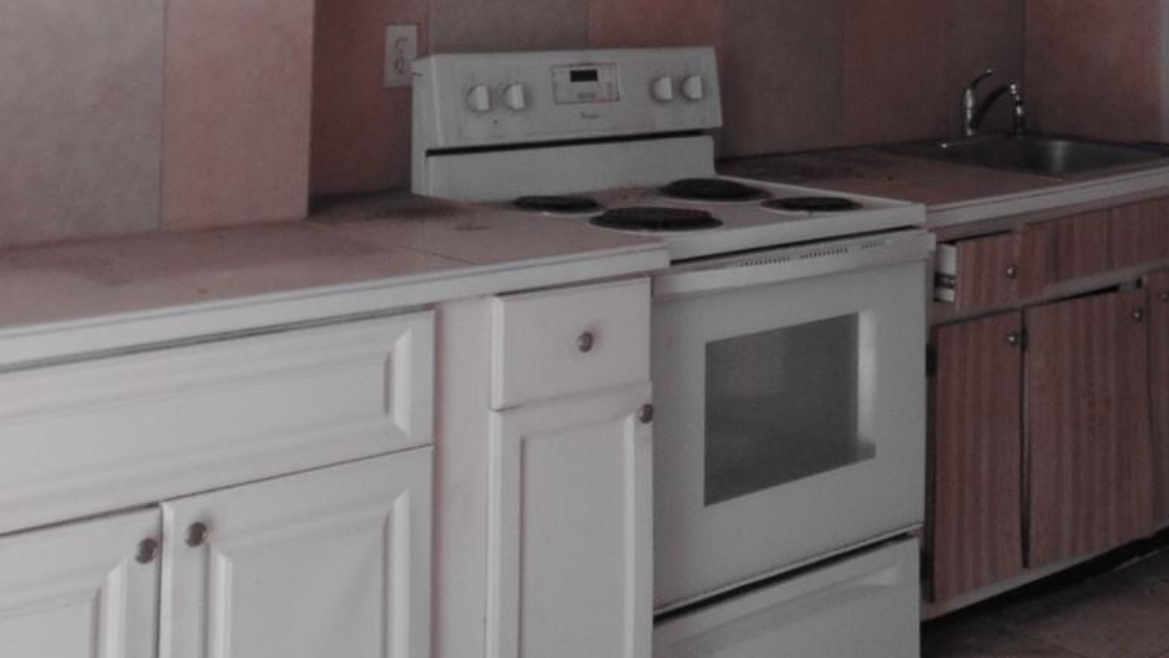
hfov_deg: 37.8
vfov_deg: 20.6
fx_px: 1705
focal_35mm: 55
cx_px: 617
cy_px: -111
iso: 80
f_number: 3
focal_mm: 4.5
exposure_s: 1/60
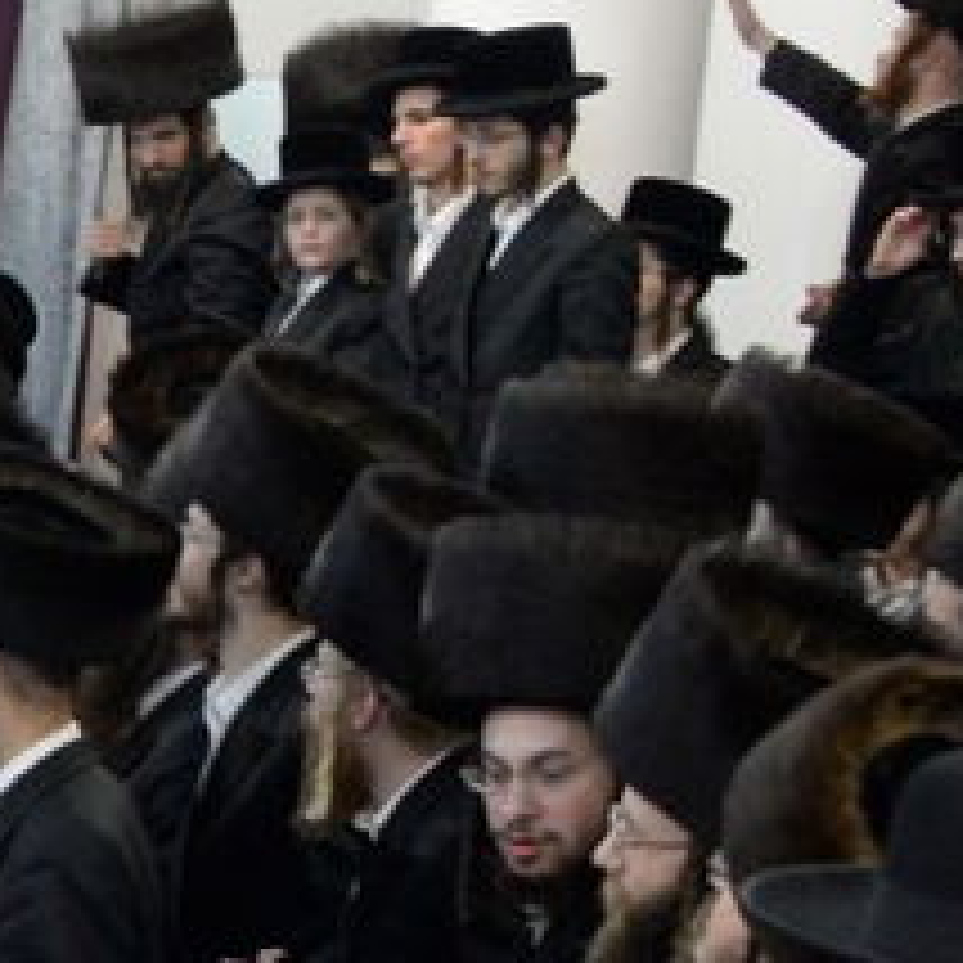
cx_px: -1917
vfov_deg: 10.9
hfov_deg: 9.1
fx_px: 4910
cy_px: 1300
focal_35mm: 156
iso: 2000
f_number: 5.6
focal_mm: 28
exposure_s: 1/60
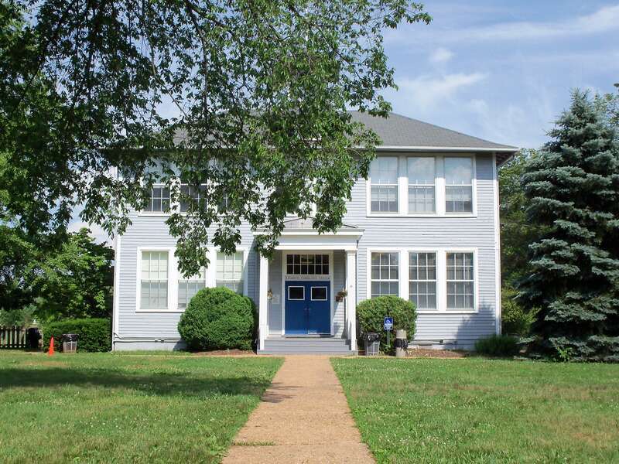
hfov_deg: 40.4
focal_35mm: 47
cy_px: 232
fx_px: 840
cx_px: 310
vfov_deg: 30.9
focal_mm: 8.3
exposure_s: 1/400
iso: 80
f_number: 5.8
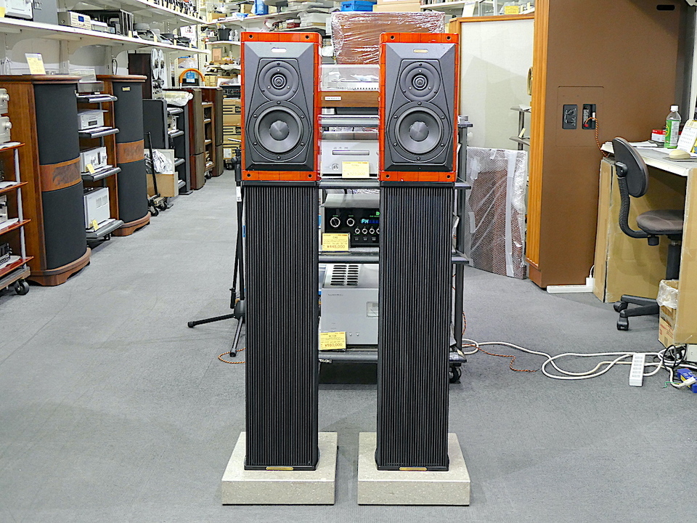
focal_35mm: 44
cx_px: 348
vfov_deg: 32.9
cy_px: 262
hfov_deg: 42.9
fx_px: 886
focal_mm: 7.8
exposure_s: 1/6
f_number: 3.9
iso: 200
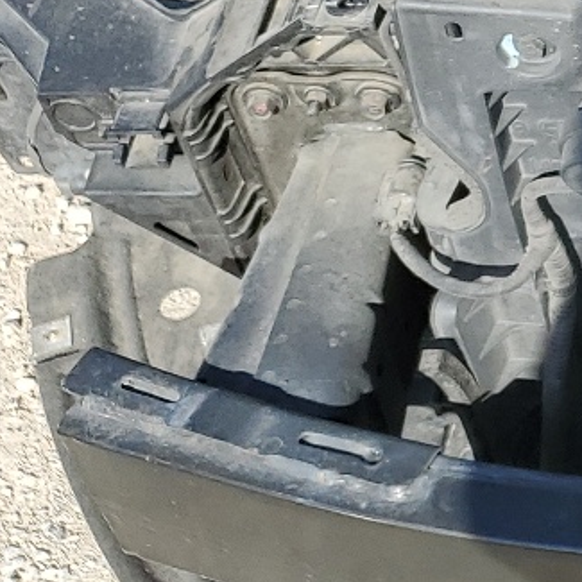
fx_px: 2149
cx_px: 1248
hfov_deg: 12.9
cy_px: -231
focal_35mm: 113
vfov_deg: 14.6
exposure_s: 1/1429
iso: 50
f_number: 1.5
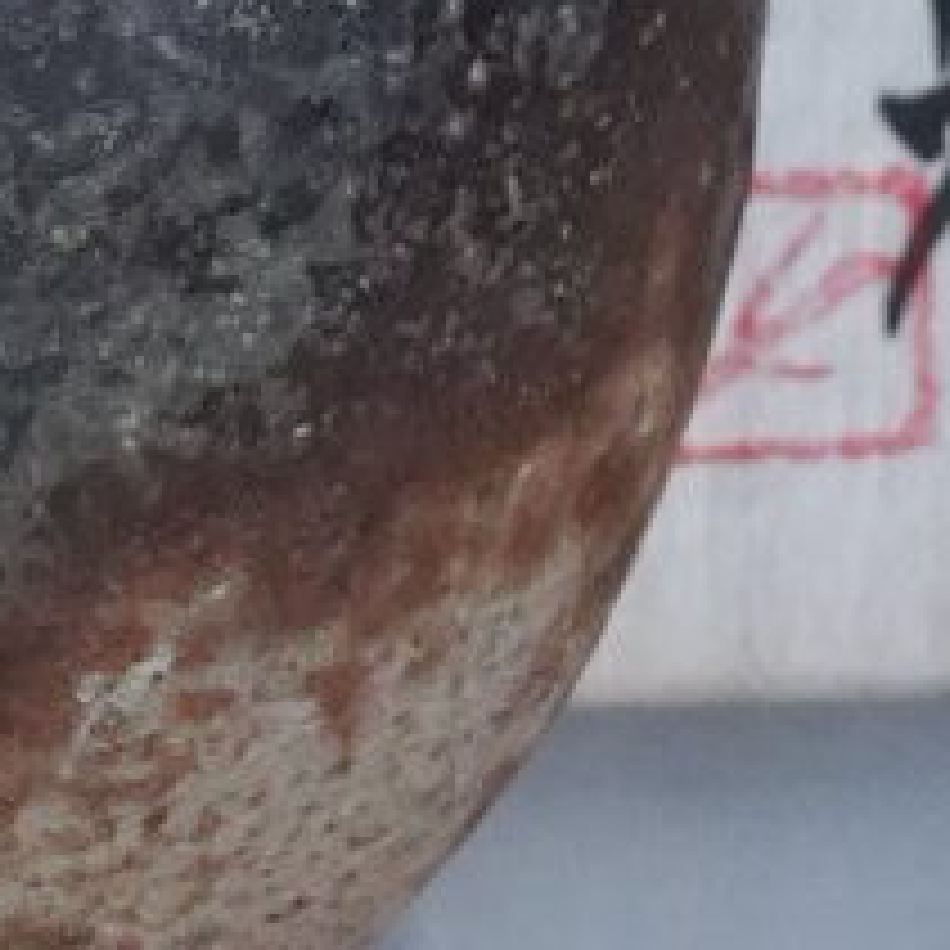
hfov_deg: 4.3
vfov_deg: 4.2
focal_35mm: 411
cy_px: -599
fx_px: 12761
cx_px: 320
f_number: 8
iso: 8000
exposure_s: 1/640
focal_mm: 42.3
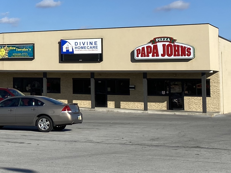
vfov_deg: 17.2
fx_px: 567
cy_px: 35
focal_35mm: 85
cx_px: -83
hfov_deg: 20.6
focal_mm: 4.25
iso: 32
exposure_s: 1/4292
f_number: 1.8
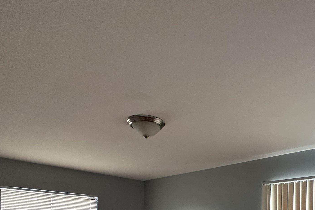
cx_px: 211
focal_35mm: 32
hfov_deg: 57.4
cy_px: 237
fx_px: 280
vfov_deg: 34.8
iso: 250
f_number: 2.2
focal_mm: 2.22
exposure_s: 1/120
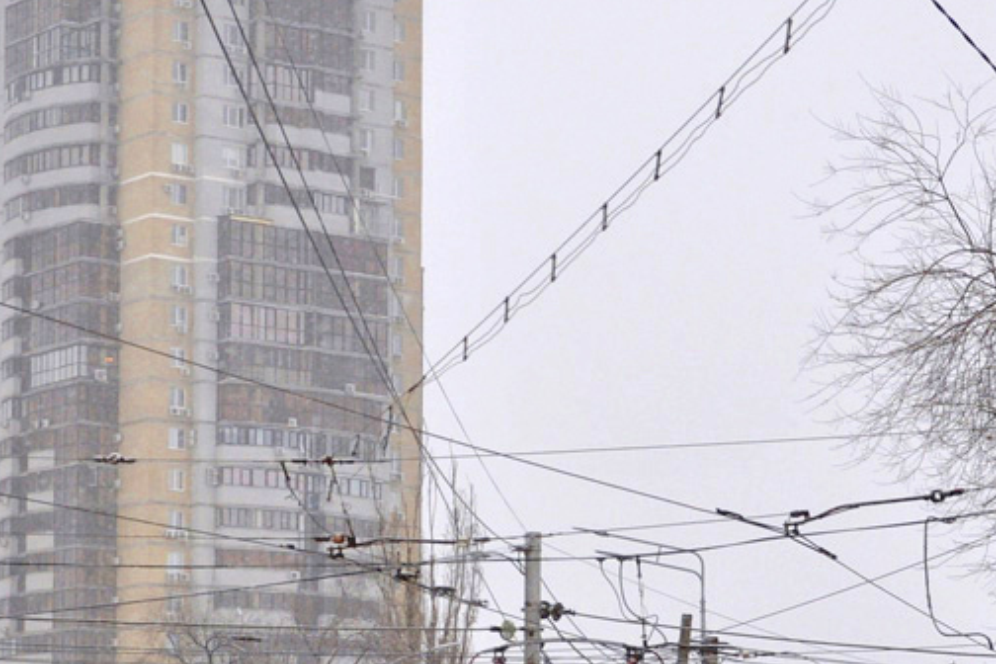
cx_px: 579
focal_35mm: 116
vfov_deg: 11.6
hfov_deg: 17.6
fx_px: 3209
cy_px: 732
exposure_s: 1/250
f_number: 5.6
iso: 400
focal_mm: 30
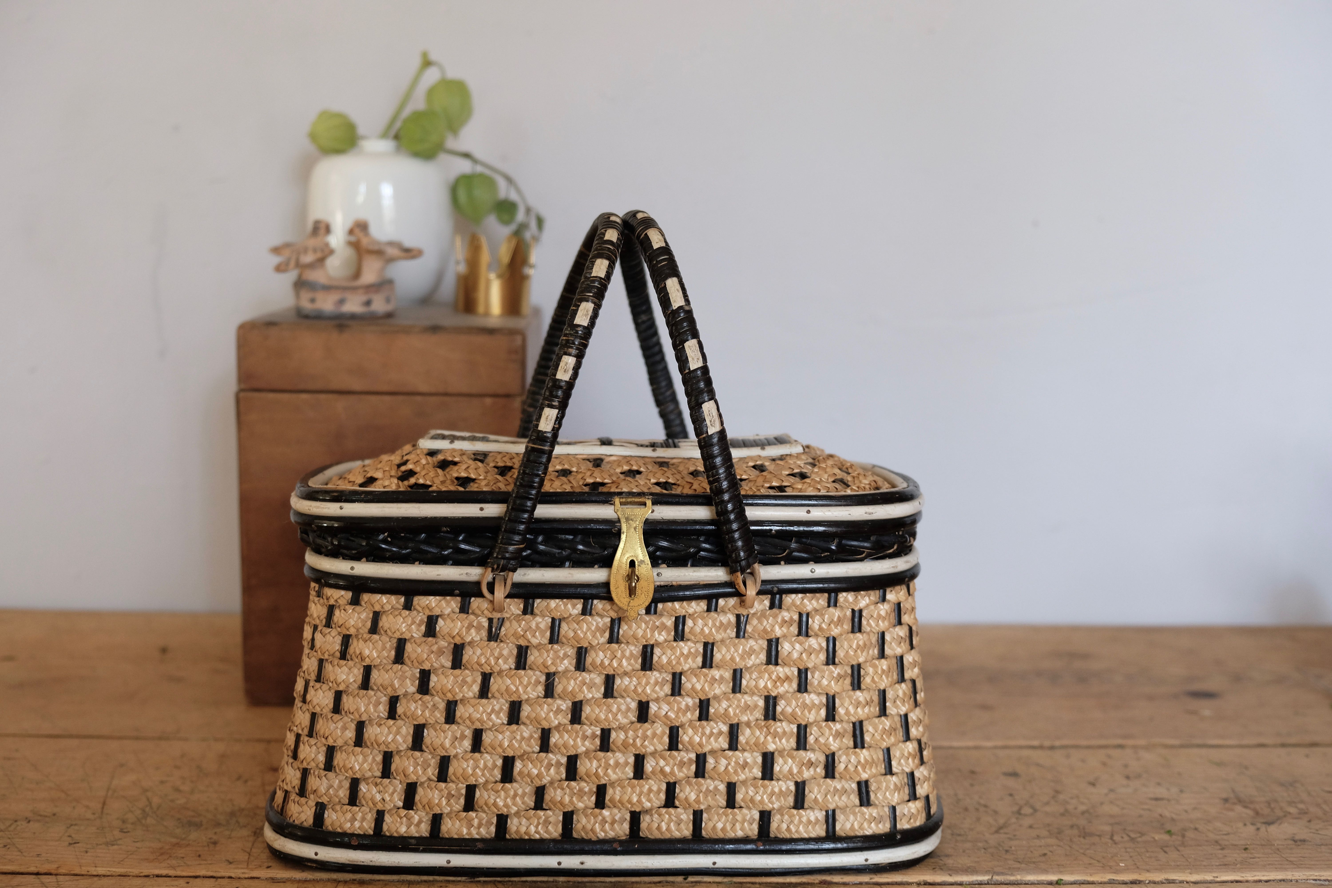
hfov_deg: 46.4
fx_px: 1554
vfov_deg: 31.9
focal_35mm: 42
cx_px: 666
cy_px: 444
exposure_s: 1/75
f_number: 3.2
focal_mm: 27.7
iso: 800
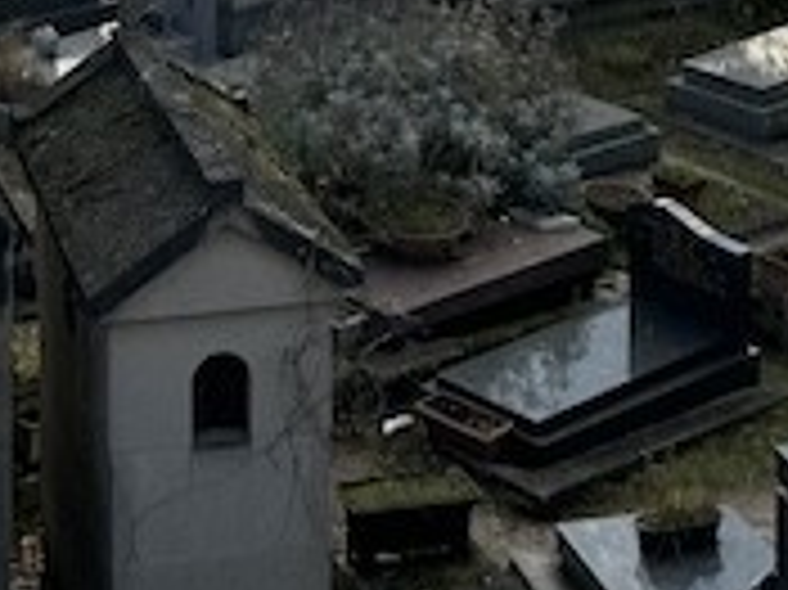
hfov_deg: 17.8
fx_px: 2502
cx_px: 189
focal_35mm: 110
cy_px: -631
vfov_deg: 11.9
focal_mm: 6.76
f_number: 1.78
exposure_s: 1/3247
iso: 80
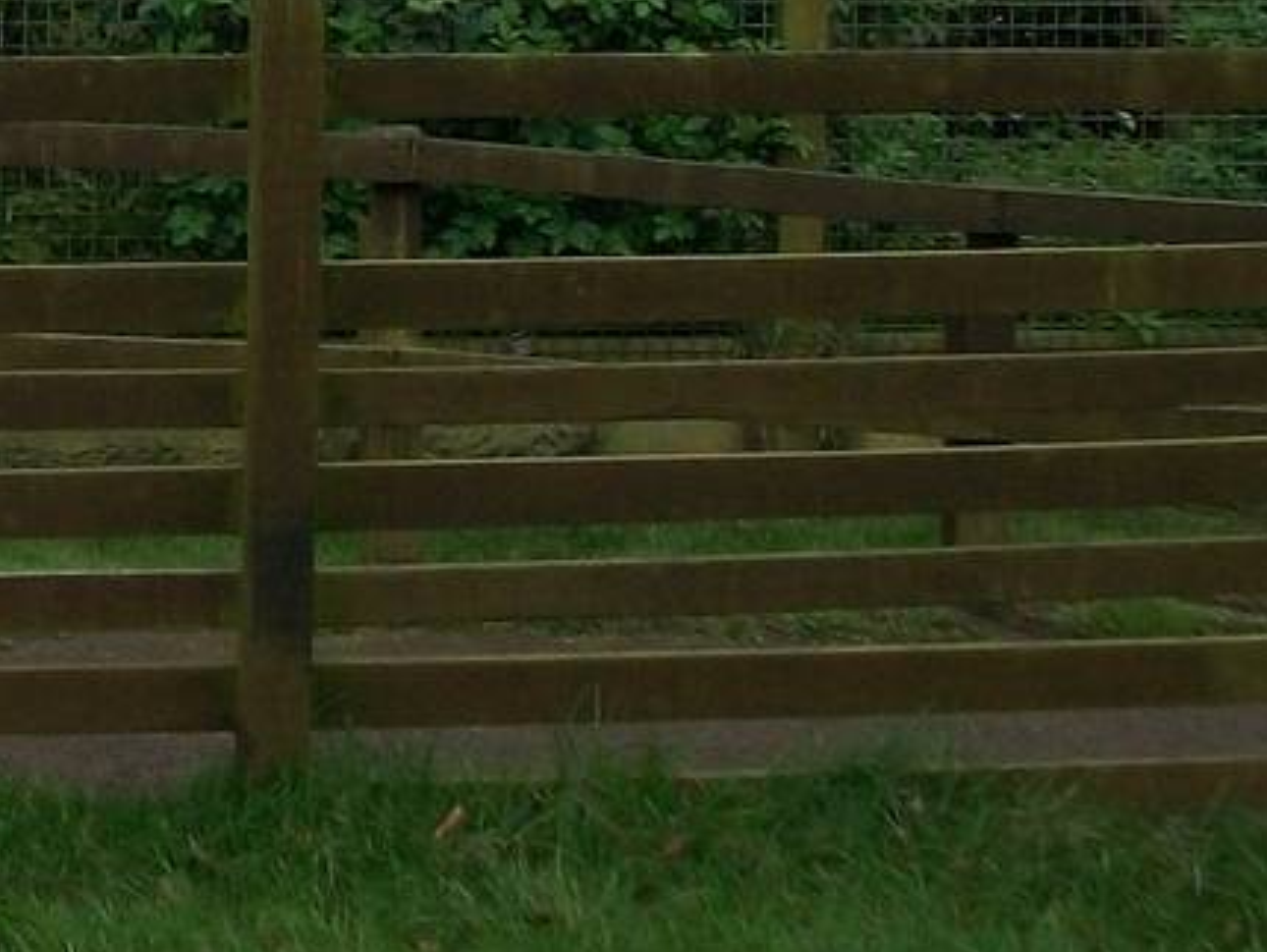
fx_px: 4358
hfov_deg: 16.1
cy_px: -519
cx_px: -130
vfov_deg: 11.9
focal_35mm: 119
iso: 80
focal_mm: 5.7
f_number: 2.9
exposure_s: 1/125
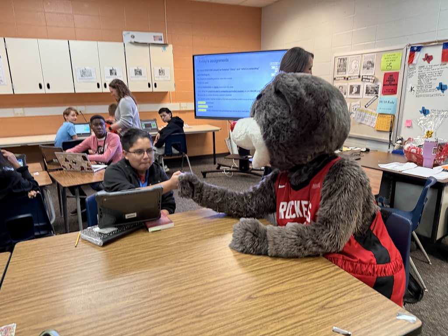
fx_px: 311
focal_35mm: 24
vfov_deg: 56.8
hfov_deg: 71.6
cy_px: 168
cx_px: 224
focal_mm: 6.76
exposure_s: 1/60
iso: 400
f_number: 1.78
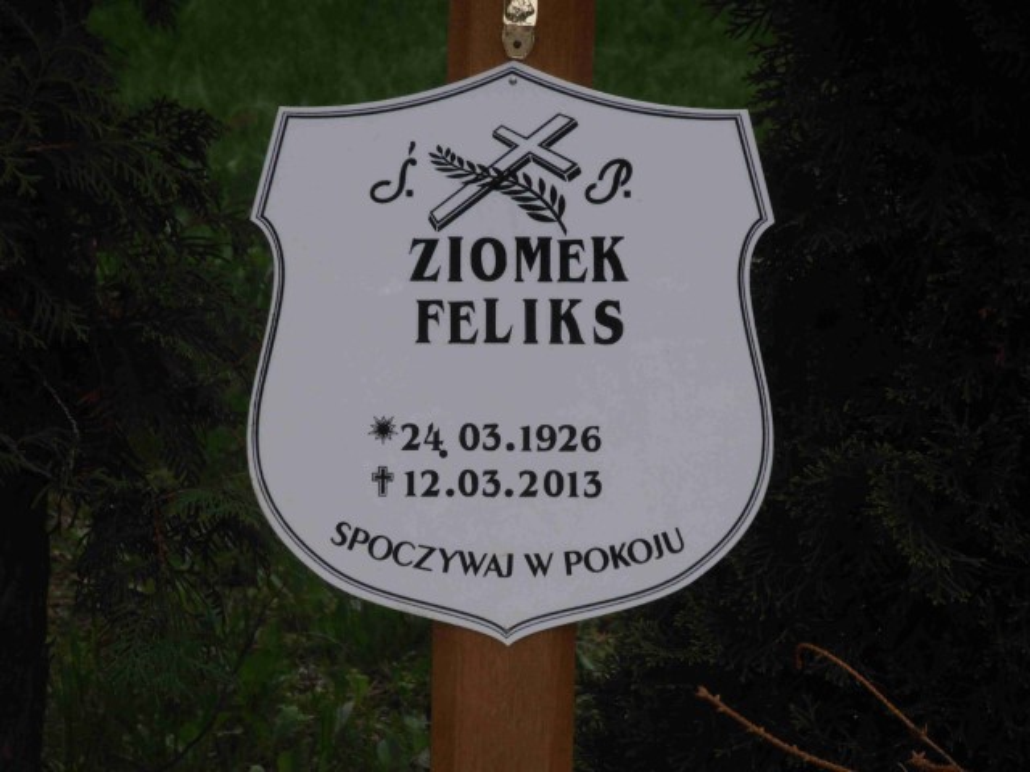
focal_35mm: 240
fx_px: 7141
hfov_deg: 8.2
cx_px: 515
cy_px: 386
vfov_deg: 6.2
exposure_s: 1/200
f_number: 5.7
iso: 125
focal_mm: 42.54
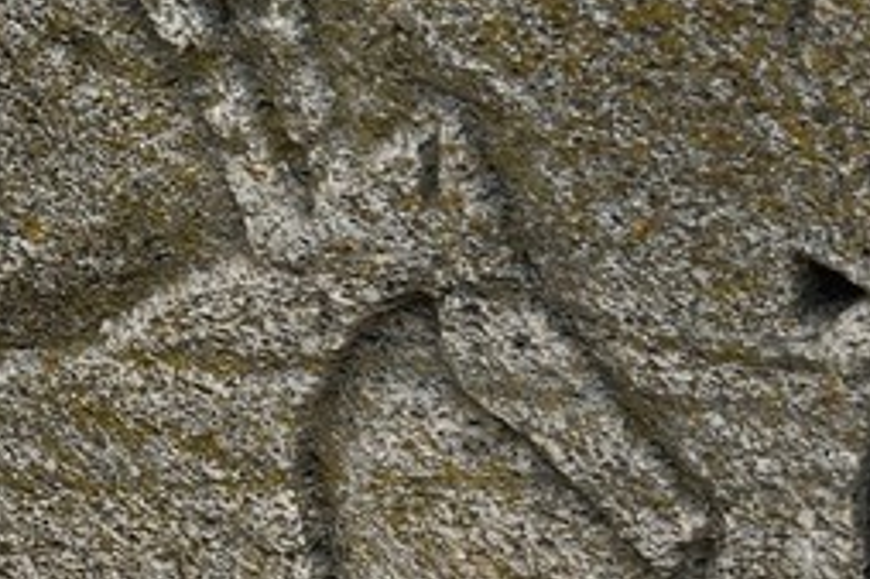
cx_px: -1558
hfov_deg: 3.5
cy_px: -435
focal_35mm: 580
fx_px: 14007
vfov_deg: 2.4
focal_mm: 92
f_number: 14
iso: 200
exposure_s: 1/80
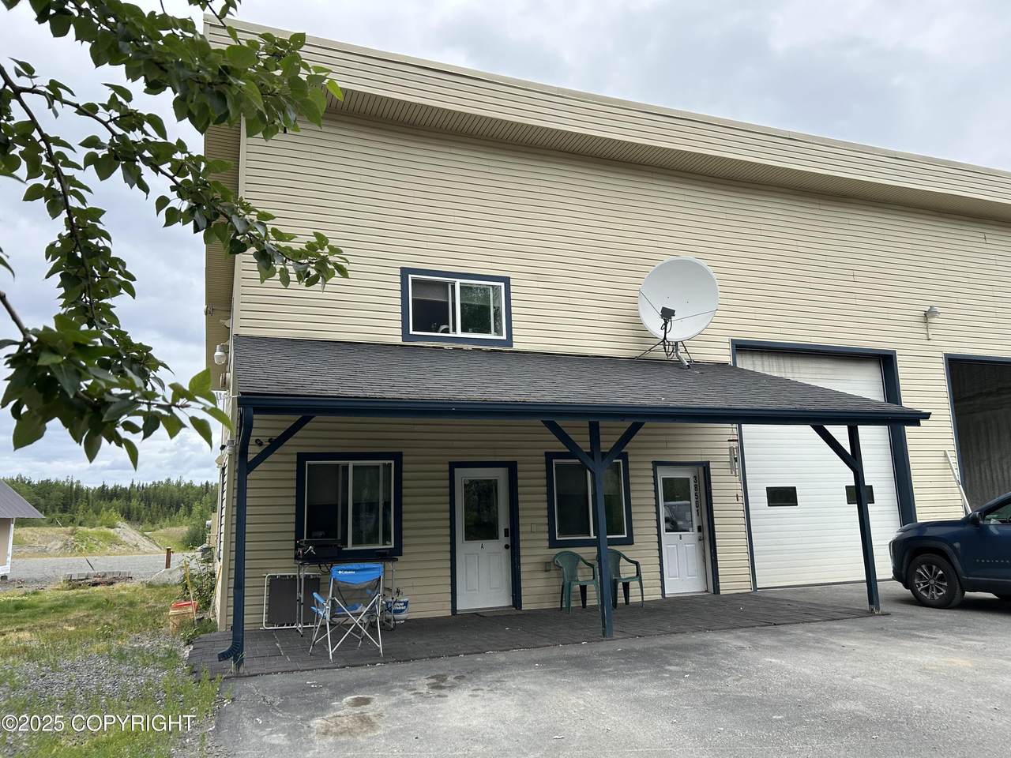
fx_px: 759
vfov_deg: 53.1
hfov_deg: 67.3
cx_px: 506
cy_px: 379
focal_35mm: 26
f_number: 1.5
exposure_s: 1/1412
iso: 50
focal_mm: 5.7
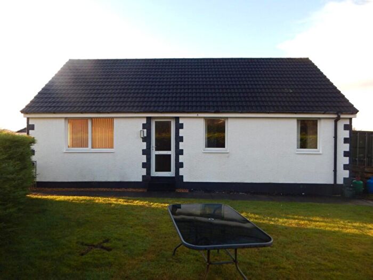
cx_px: 186
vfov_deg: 61.1
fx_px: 237
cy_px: 140
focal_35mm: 22
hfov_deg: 76.4
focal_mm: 4
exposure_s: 1/200
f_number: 3
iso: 125
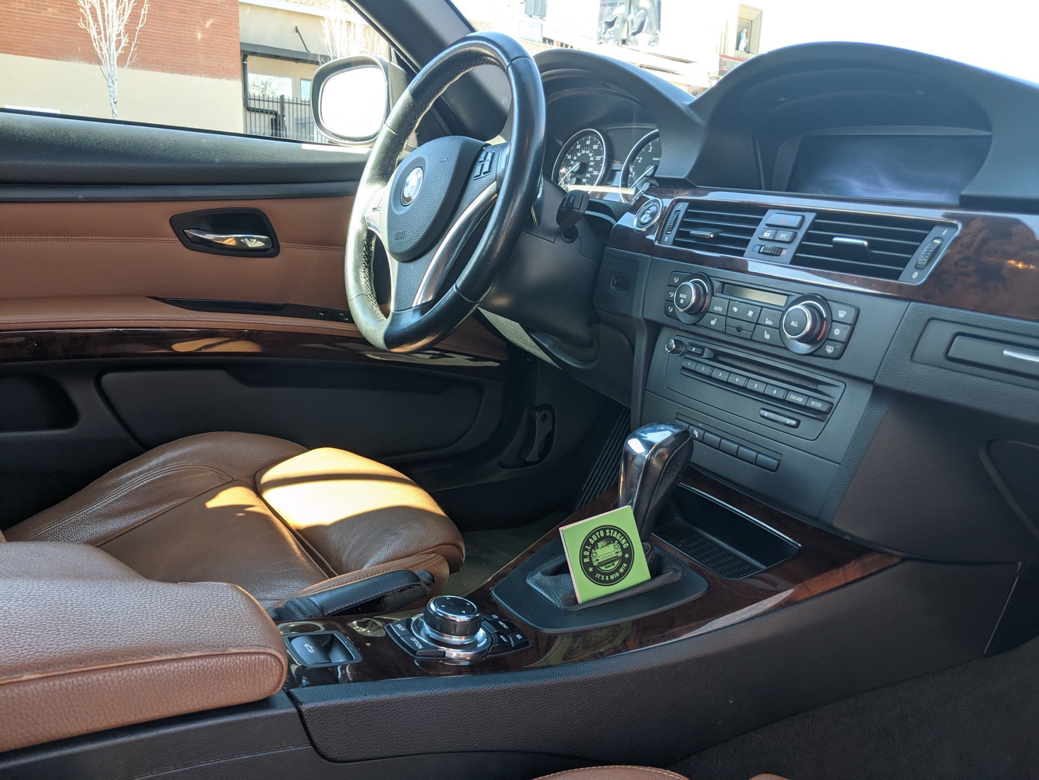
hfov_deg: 65.3
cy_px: 390
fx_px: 810
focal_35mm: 27
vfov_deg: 51.4
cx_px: 520
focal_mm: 4.44
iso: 46
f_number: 1.8
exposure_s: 1/125
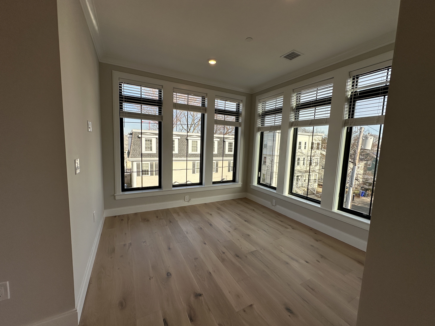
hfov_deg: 102.1
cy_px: 163
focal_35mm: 14
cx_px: 218
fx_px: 176
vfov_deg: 85.7
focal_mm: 2.22
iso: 40
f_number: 2.2
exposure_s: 1/670
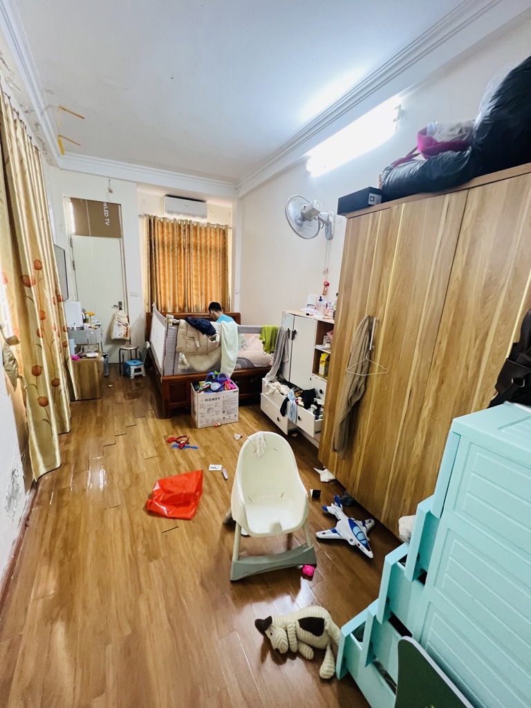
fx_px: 266
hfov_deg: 89.9
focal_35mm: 13
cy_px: 354
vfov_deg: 106.2
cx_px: 266
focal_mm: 1.57
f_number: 1.8
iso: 400
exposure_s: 1/60
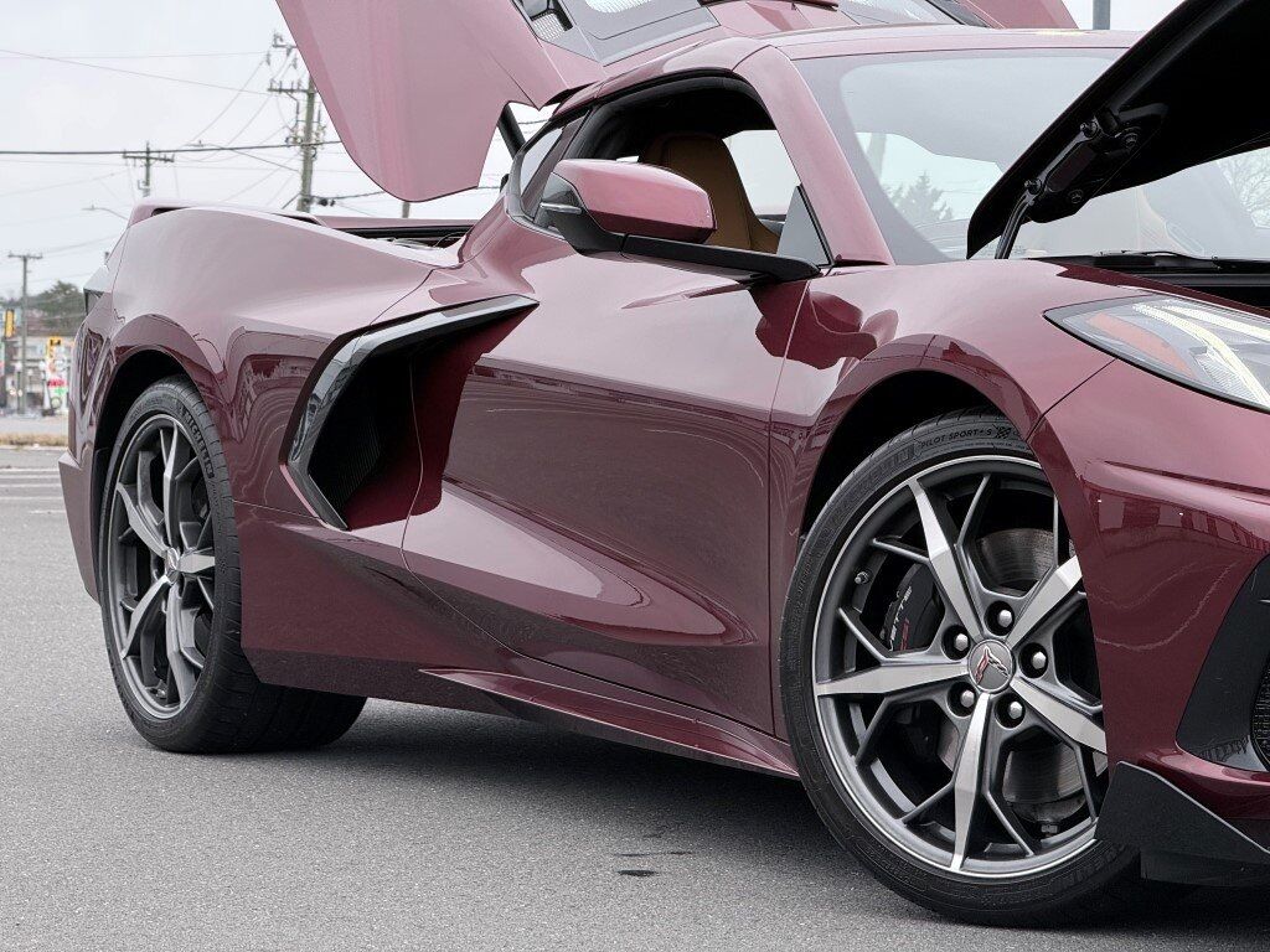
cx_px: 635
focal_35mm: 120
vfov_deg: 12.3
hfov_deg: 16.4
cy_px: 476
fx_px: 4403
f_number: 2.8
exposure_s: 1/249
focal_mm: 15.66
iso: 64
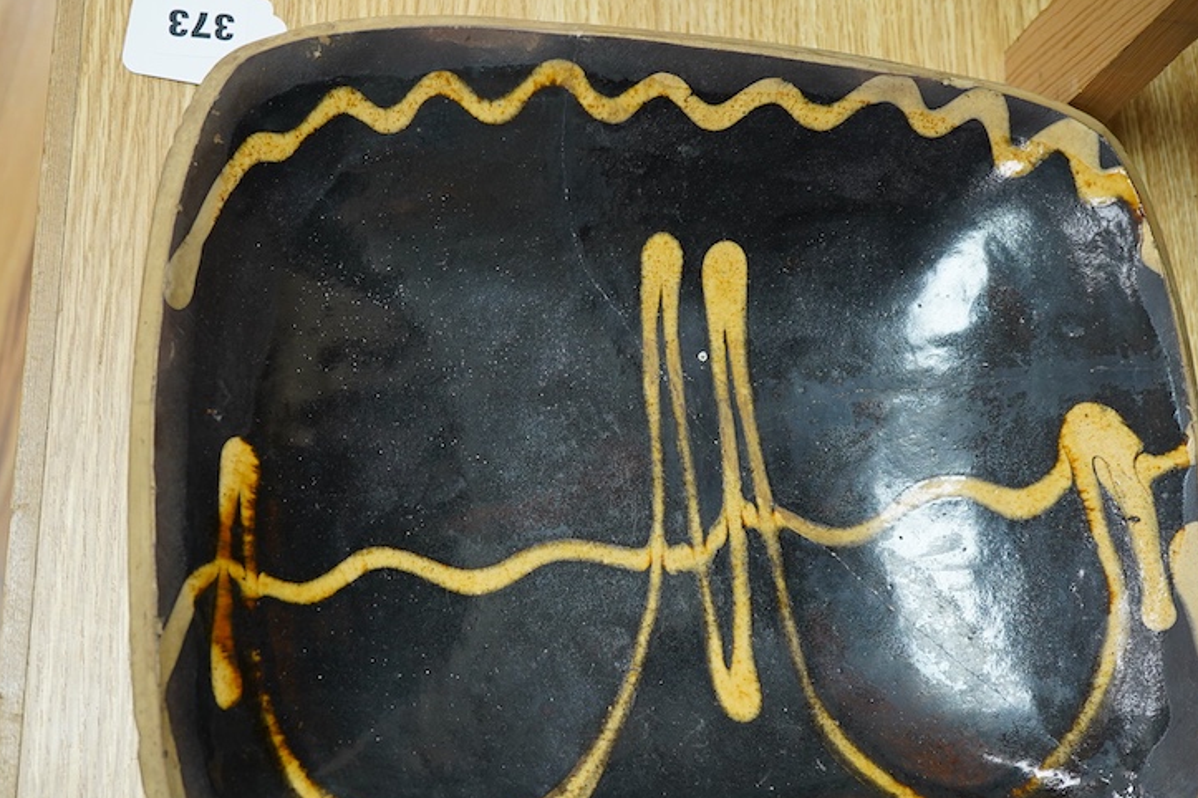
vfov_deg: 24.2
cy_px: 465
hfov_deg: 35.6
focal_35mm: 56
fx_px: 1863
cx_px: 616
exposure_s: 1/125
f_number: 7.1
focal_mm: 30
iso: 1250
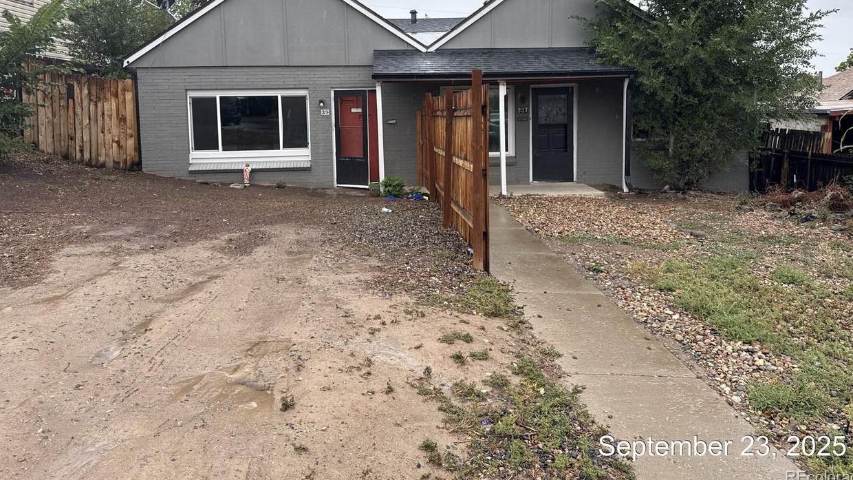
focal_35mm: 27
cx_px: 434
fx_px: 611
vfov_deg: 42.3
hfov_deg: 69.9
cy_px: 158
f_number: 1.78
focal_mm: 6.76
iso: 80
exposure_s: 1/488
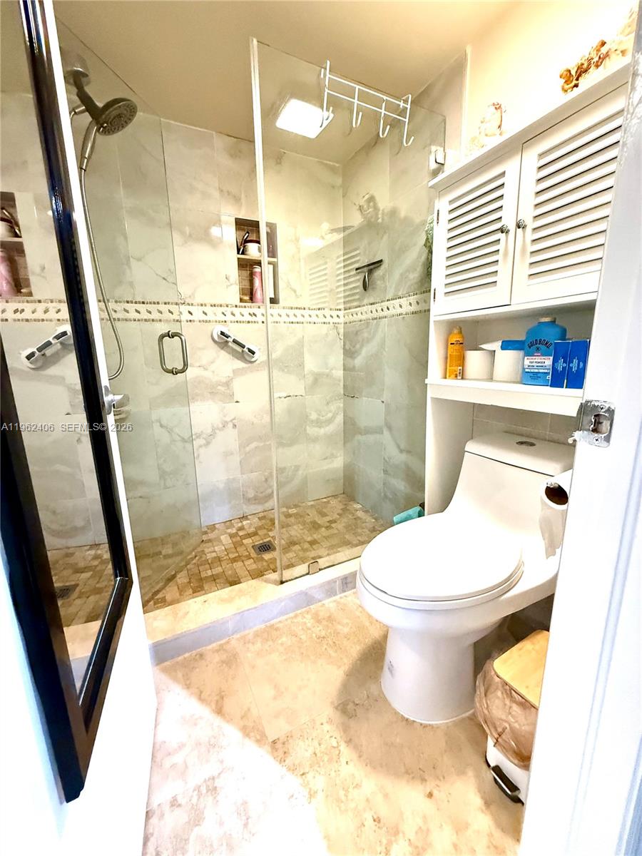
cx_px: 321
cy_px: 428
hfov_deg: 85.7
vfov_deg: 102.1
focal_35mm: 14
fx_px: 346
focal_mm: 2.22
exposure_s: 1/60
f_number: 2.2
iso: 640
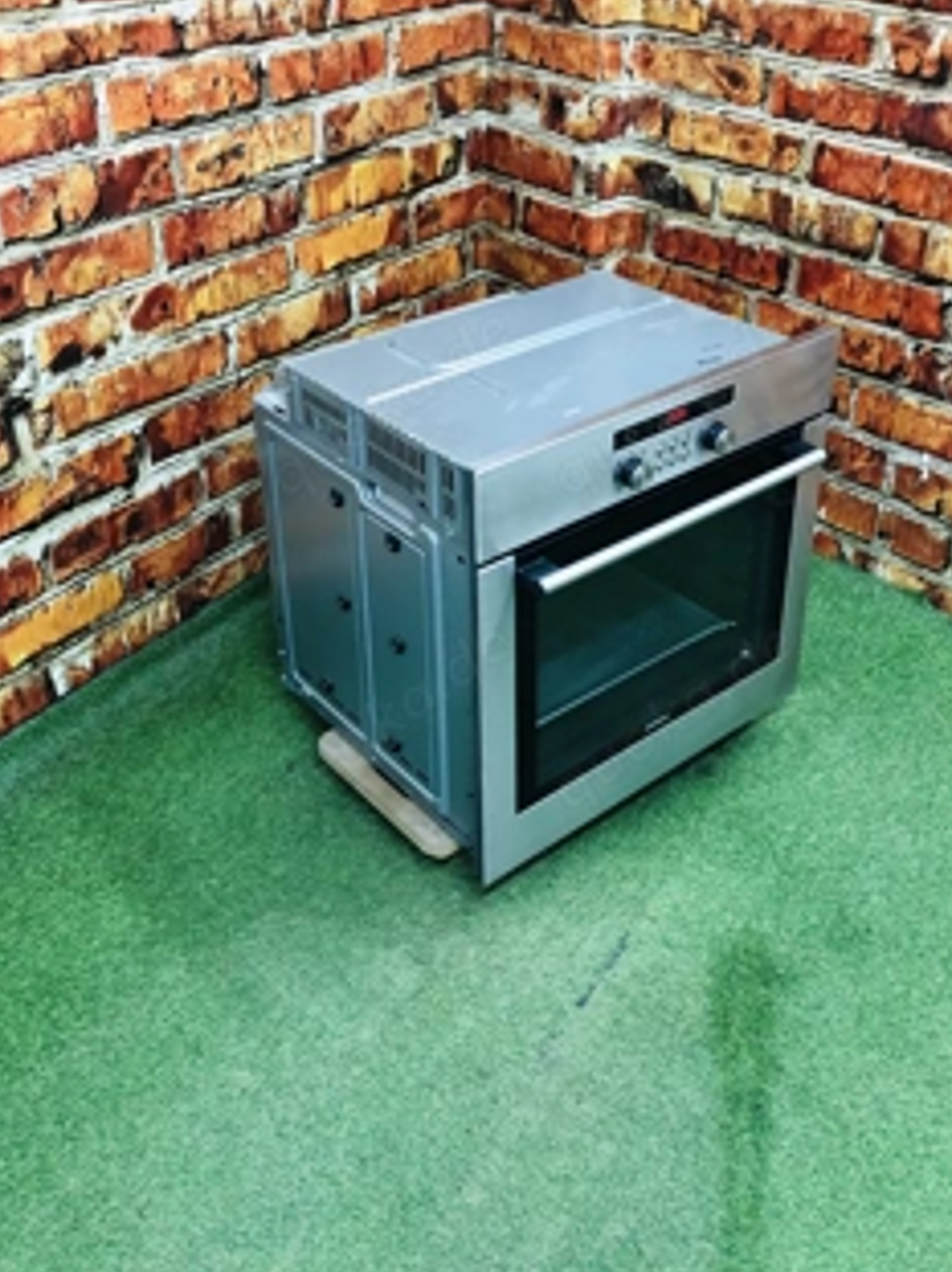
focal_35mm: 36
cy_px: 466
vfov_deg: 50.8
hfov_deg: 39.6
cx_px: 539
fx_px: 1321
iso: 80
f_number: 1.8
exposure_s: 1/15
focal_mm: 3.99
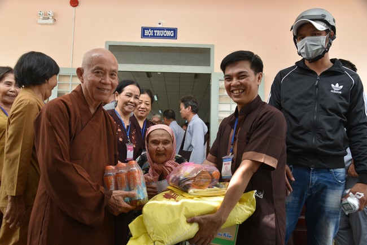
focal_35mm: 31
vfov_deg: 42.4
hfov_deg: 60.3
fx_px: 316
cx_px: 184
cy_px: 122
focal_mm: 31
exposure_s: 1/160
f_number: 6.3
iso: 400
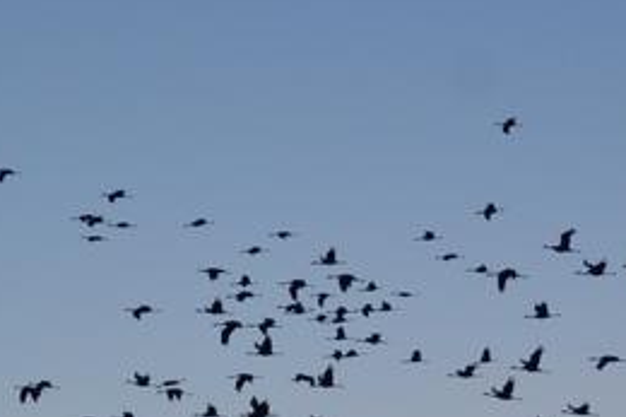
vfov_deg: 4.8
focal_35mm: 283
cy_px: 476
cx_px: 652
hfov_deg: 7.2
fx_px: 4918
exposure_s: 1/125
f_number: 4
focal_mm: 70
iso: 560
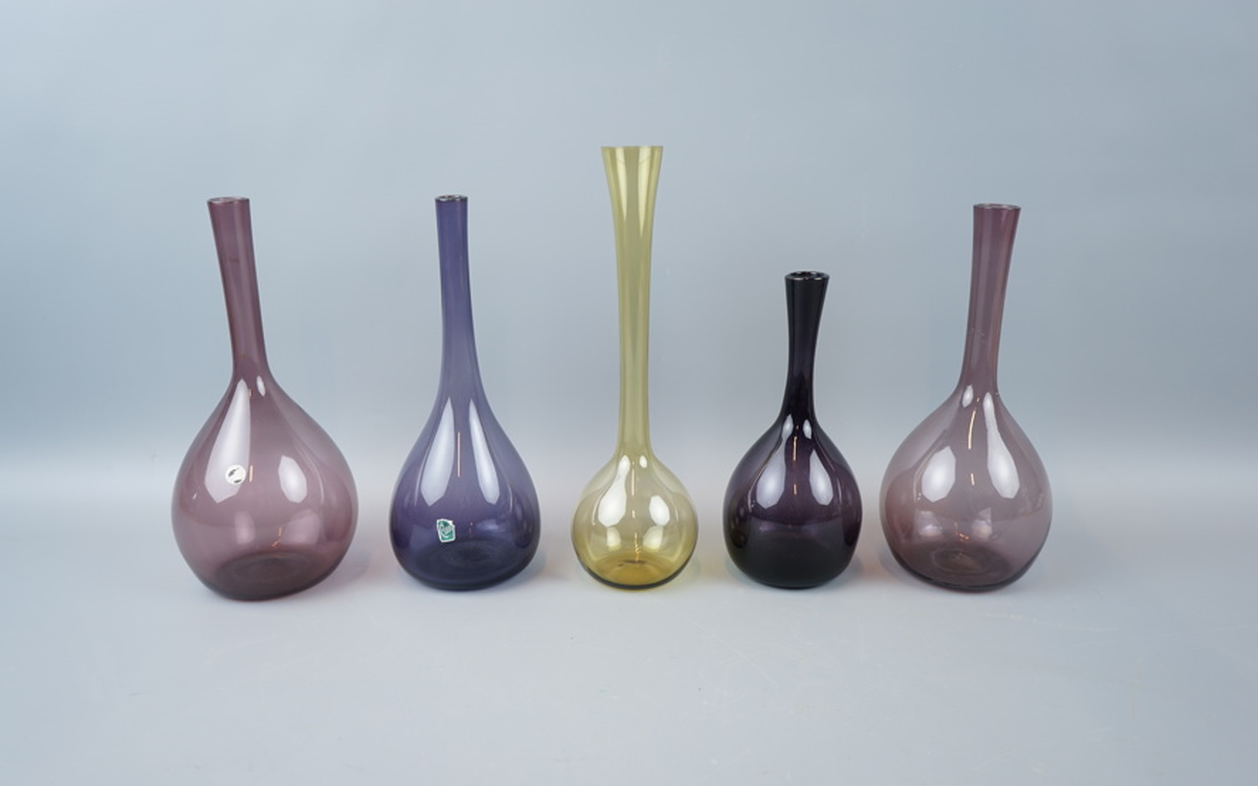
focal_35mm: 30
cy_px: 421
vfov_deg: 41.8
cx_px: 635
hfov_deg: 62.9
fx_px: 1028
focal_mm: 29
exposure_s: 1/60
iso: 125
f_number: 4
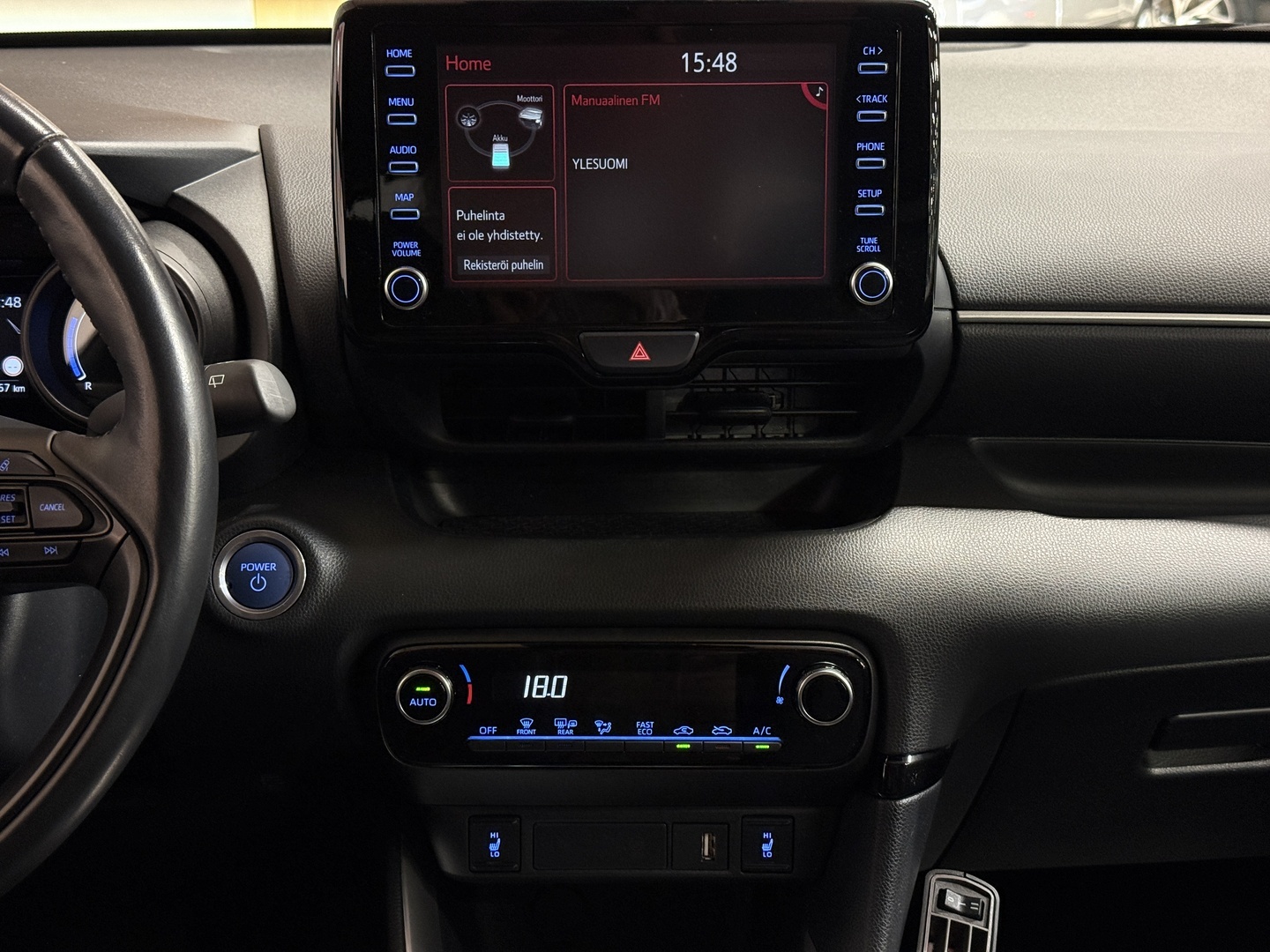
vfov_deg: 30.3
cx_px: 635
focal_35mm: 48
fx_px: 1761
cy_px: 476
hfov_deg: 39.7
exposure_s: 1/33
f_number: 1.78
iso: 200
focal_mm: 6.76
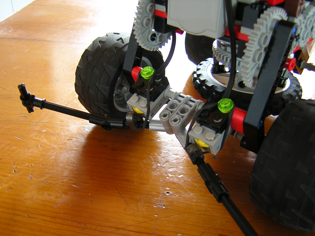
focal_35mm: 36
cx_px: 158
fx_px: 328
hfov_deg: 51.4
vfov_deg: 39.7
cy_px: 118
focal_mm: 4.7
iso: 100
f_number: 2.6
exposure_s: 1/5.1
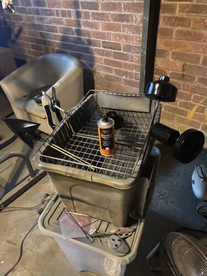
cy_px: 138
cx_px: 104
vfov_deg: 67.3
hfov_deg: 53.1
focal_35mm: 26
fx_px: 207
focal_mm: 4.25
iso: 640
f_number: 1.8
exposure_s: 1/8
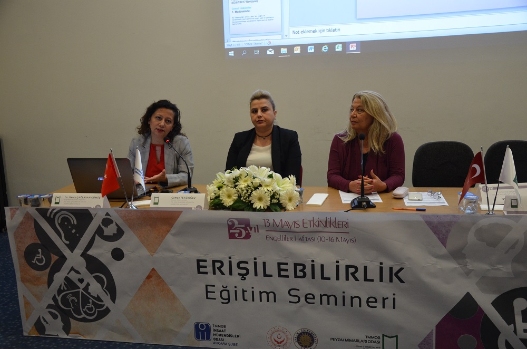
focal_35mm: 39
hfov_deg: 49.6
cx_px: 264
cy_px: 174
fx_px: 570
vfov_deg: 34.1
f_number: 4
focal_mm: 26
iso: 1000
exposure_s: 1/40
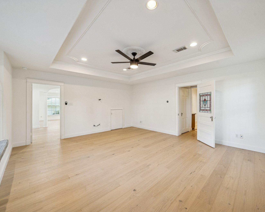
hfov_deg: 100.4
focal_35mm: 14
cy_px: 105
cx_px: 144
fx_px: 110
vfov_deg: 88.0
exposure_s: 1/30
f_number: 8
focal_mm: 12
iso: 640
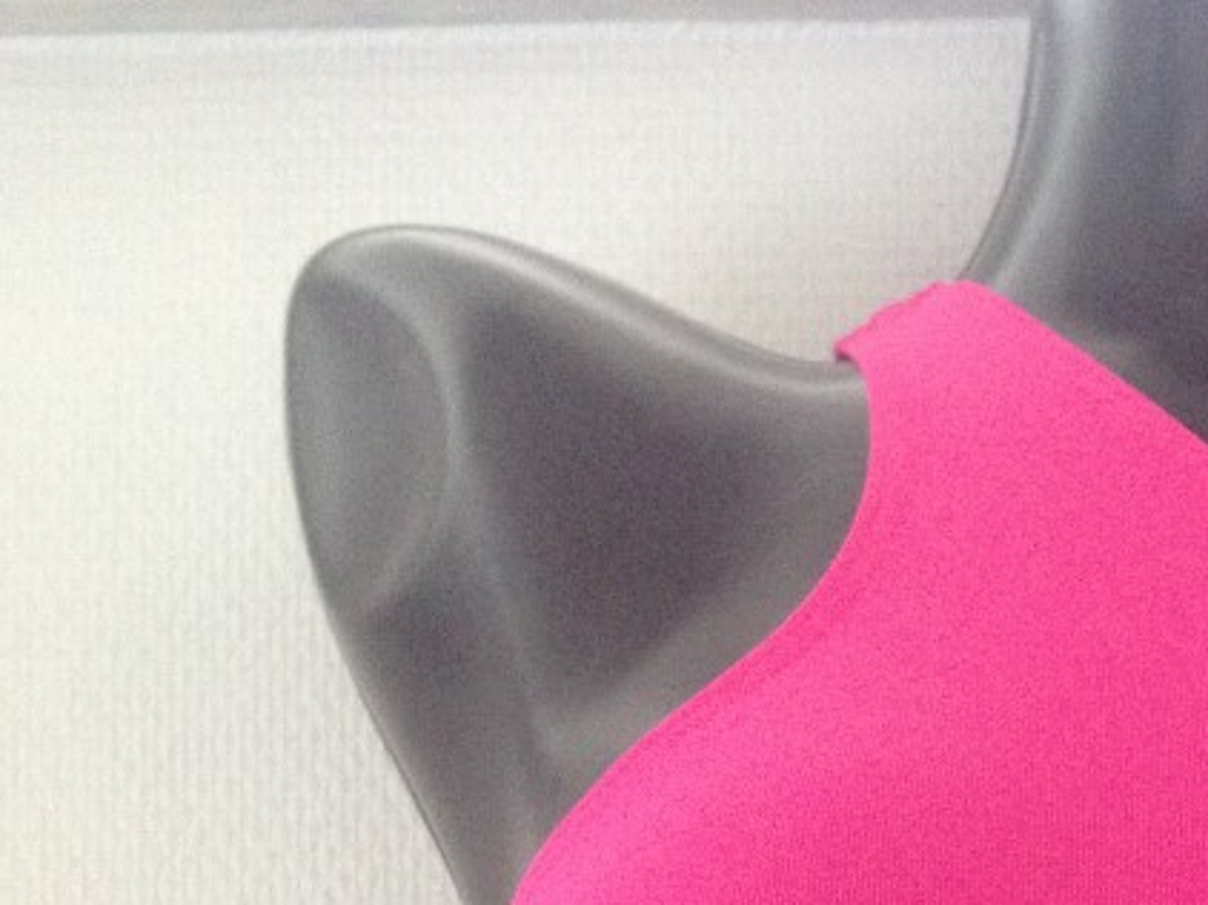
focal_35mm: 85
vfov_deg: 16.8
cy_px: 1002
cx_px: 1257
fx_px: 2965
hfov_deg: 22.0
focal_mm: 4.28
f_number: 2.4
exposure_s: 1/20
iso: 400
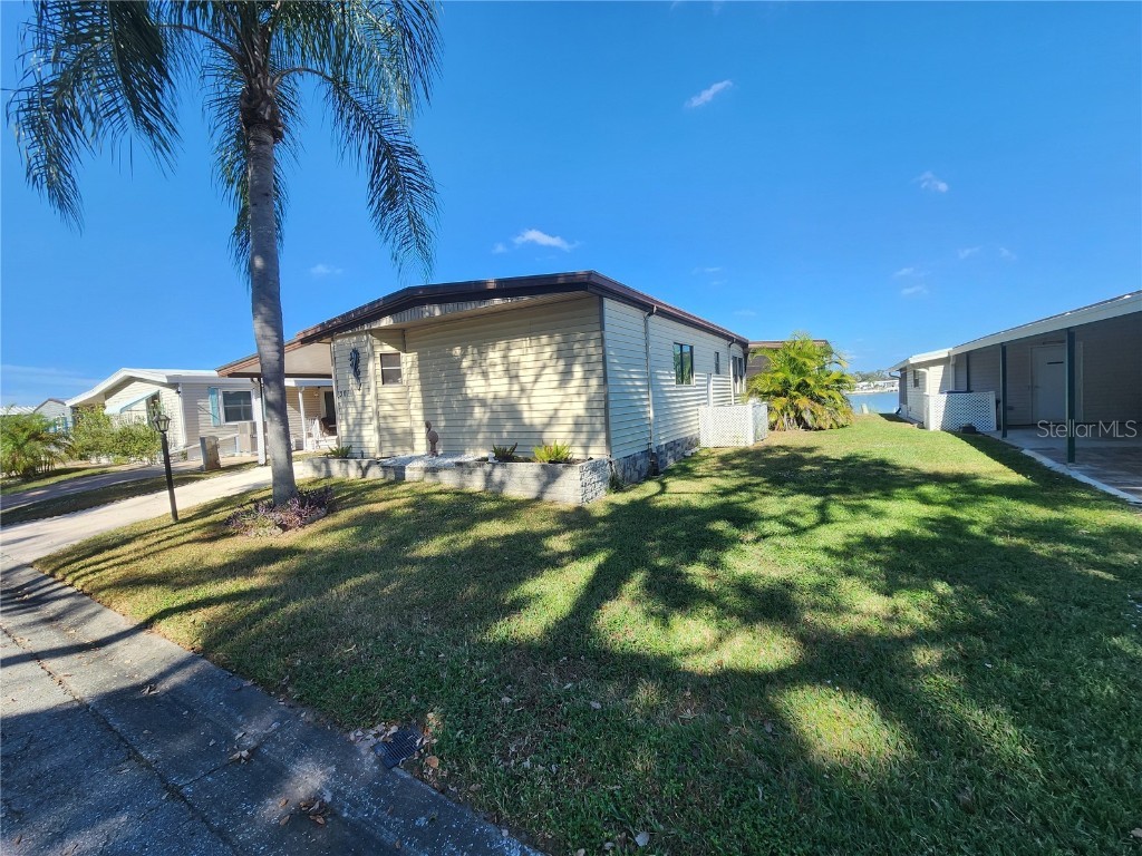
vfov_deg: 89.9
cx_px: 571
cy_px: 428
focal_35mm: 13
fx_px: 429
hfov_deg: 106.2
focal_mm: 2.2
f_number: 2.2
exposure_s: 1/1002
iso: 50
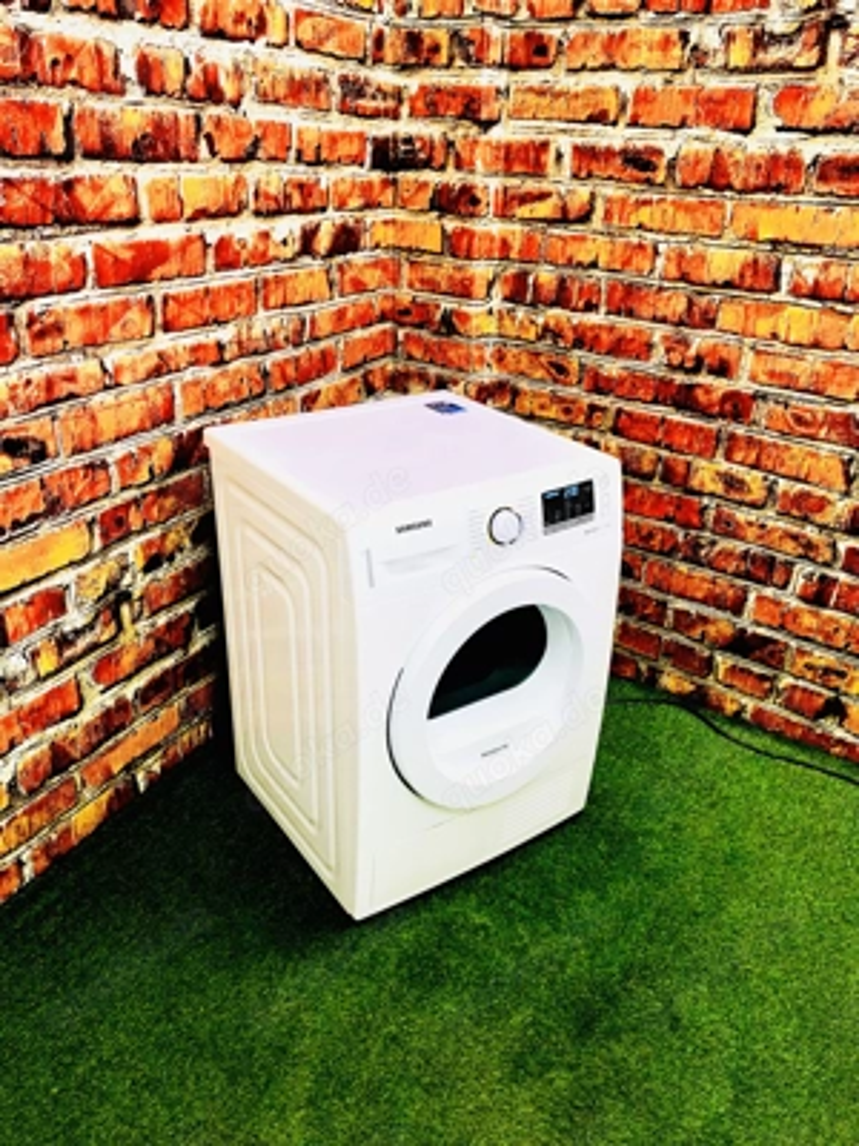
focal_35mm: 28
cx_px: 430
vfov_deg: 63.4
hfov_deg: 49.7
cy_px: 573
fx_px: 926
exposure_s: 1/20
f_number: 1.8
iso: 40
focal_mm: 3.99
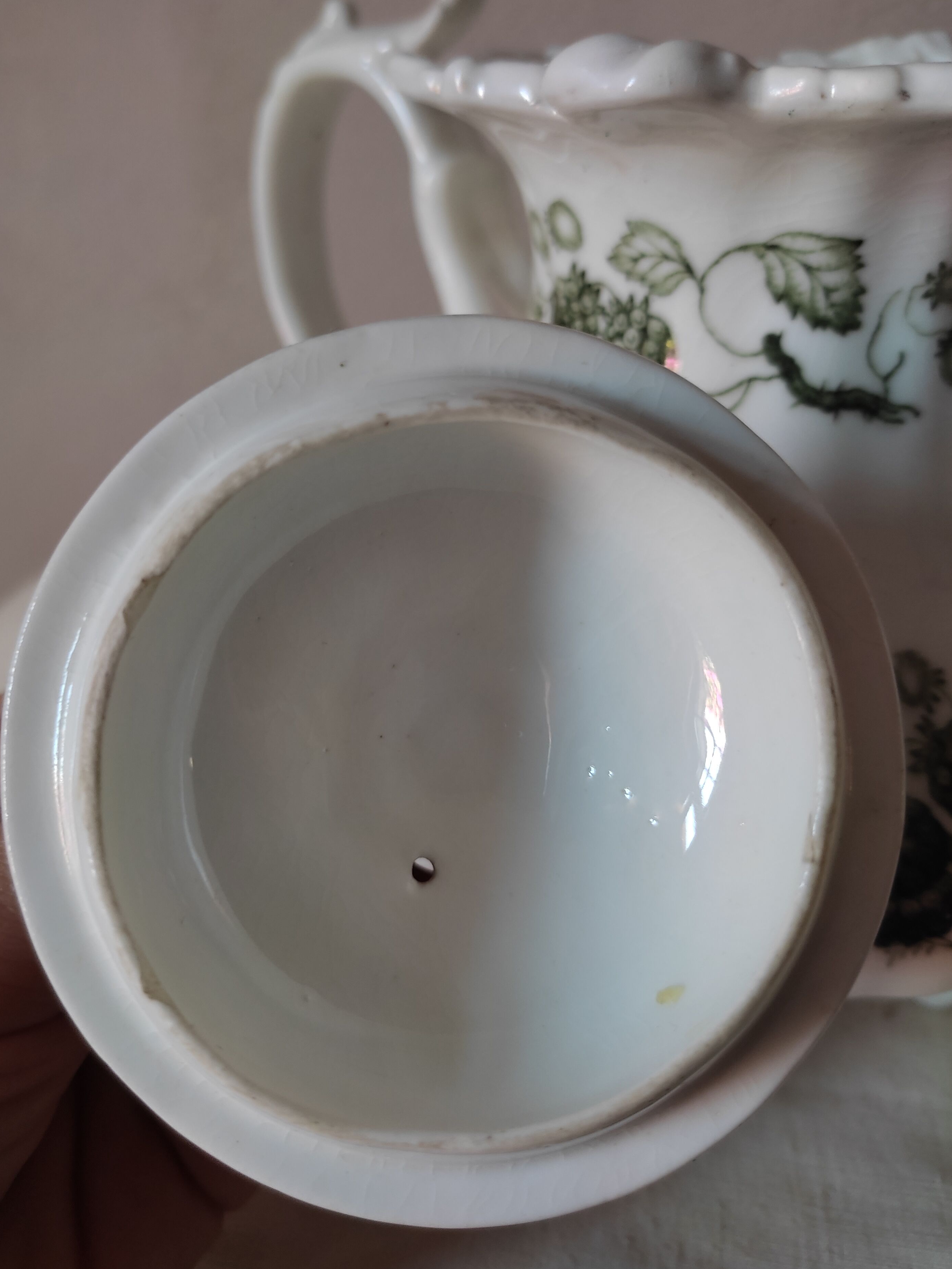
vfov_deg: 63.4
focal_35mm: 28
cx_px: 450
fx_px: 1027
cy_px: 611
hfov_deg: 49.7
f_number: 1.79
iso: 252
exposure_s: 1/33
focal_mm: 4.74
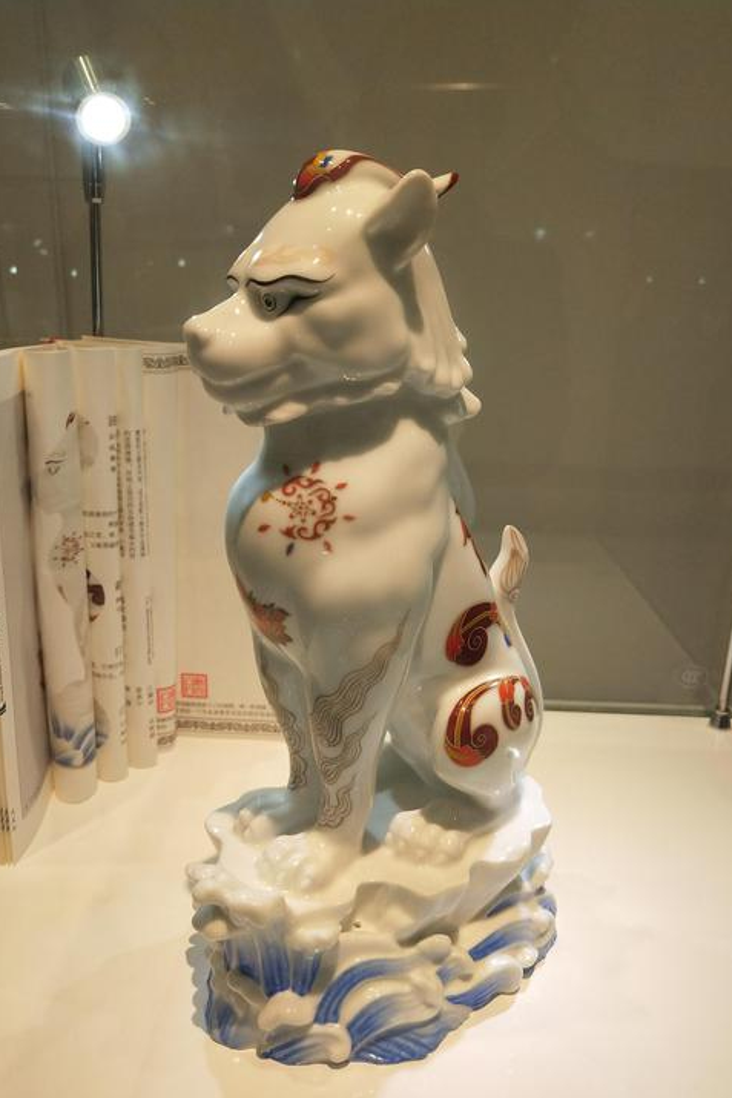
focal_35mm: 32
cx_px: 342
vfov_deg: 58.7
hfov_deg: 41.1
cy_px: 560
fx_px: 975
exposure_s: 1/156
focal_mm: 3.95
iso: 50
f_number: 1.8
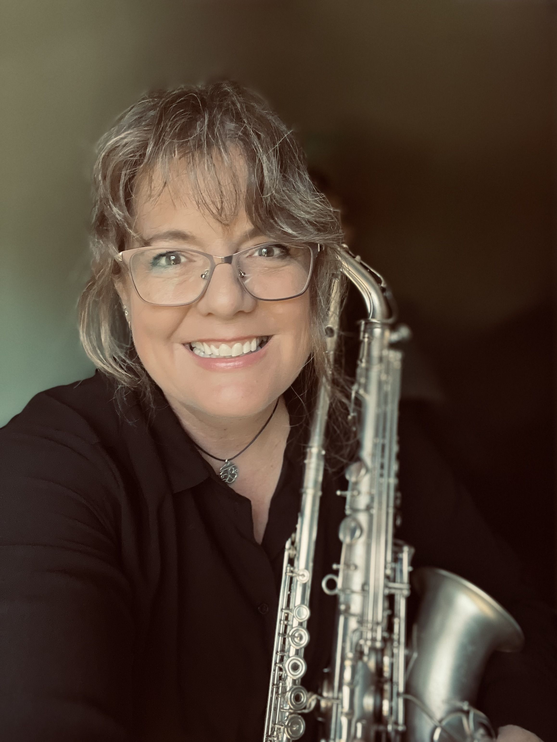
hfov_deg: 46.8
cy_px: 371
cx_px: 278
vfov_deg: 60.0
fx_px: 644
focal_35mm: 30
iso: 250
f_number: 2.2
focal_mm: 2.71
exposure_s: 1/60
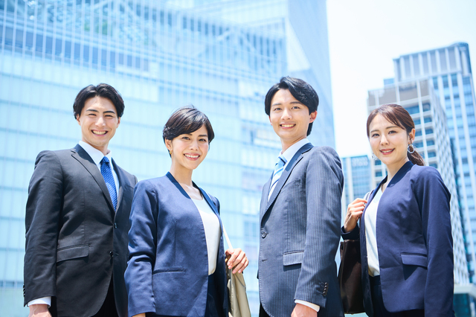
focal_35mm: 50
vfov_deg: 26.8
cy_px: 158
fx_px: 665
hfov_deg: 39.4
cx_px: 238
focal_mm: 50.3
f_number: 3.2
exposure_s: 1/800
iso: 100
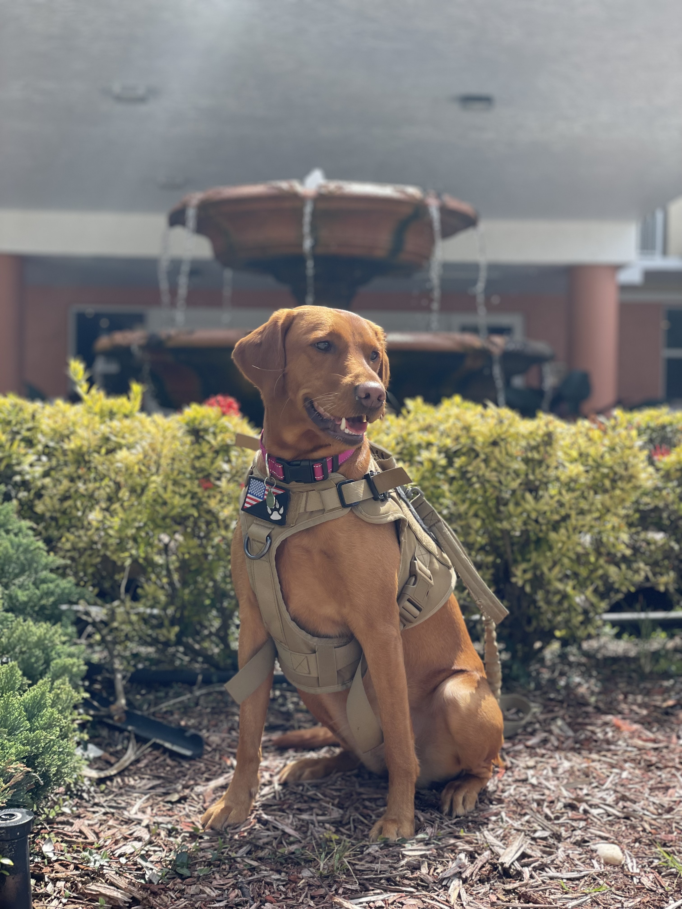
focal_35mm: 52
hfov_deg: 28.0
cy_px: 454
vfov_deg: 36.8
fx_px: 1366
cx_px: 341
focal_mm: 6
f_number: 2
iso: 32
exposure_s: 1/922
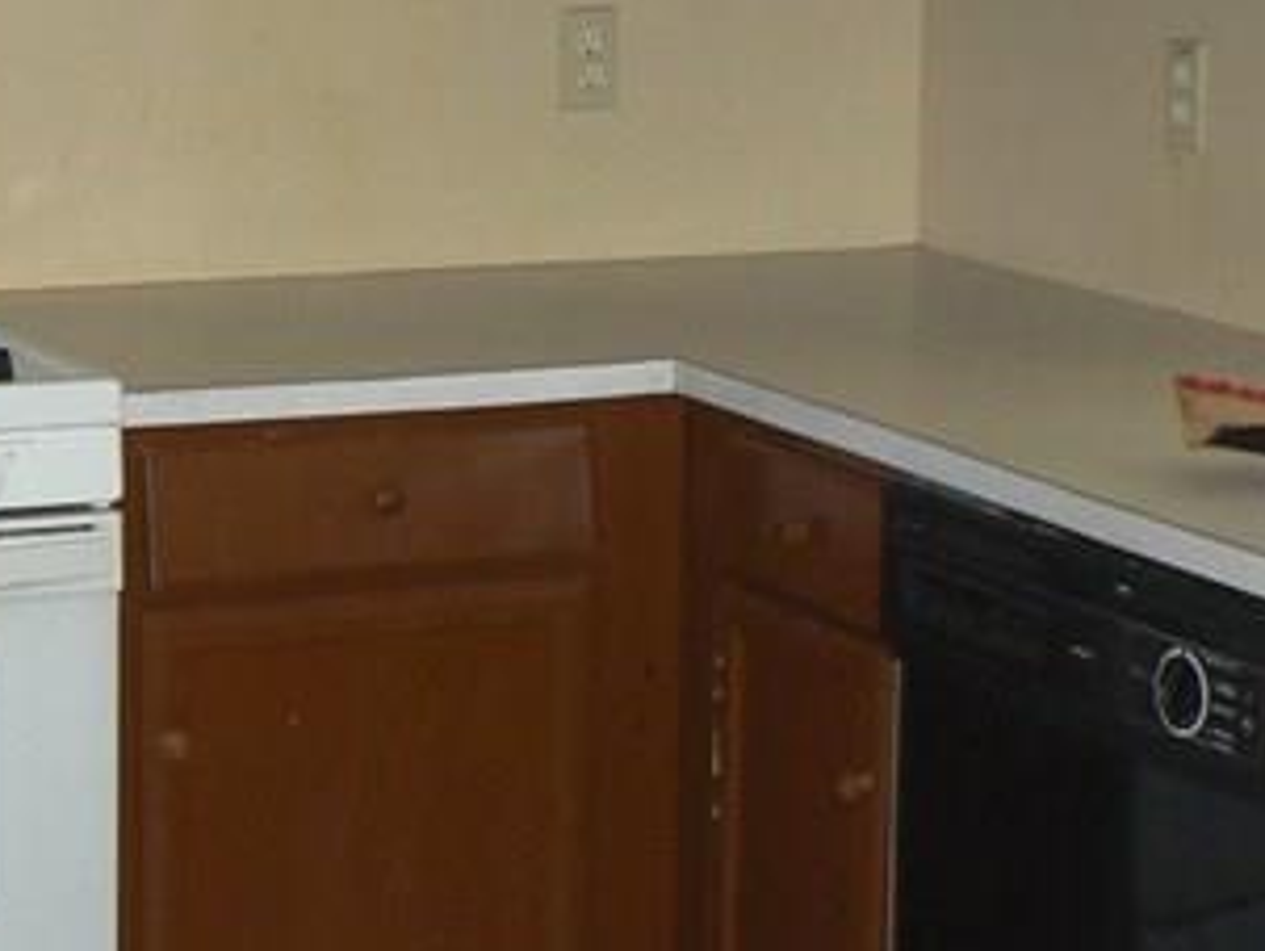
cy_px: 121
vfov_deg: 12.1
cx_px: -126
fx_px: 4462
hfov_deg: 15.7
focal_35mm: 122
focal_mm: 6
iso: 100
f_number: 2.8
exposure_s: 1/30
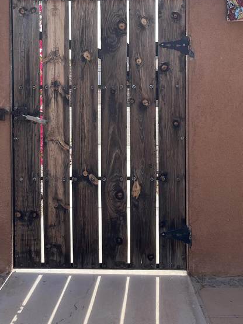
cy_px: 75
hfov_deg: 32.1
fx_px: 421
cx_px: 103
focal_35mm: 45
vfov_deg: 40.7
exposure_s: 1/1695
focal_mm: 5.1
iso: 50
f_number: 1.6
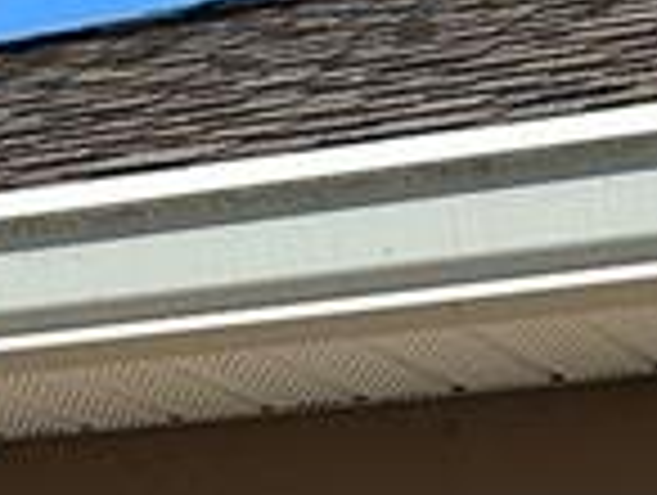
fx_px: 3194
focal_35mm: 168
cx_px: 441
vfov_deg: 7.6
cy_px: 1544
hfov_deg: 11.7
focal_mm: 6.86
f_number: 1.78
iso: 80
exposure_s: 1/4016
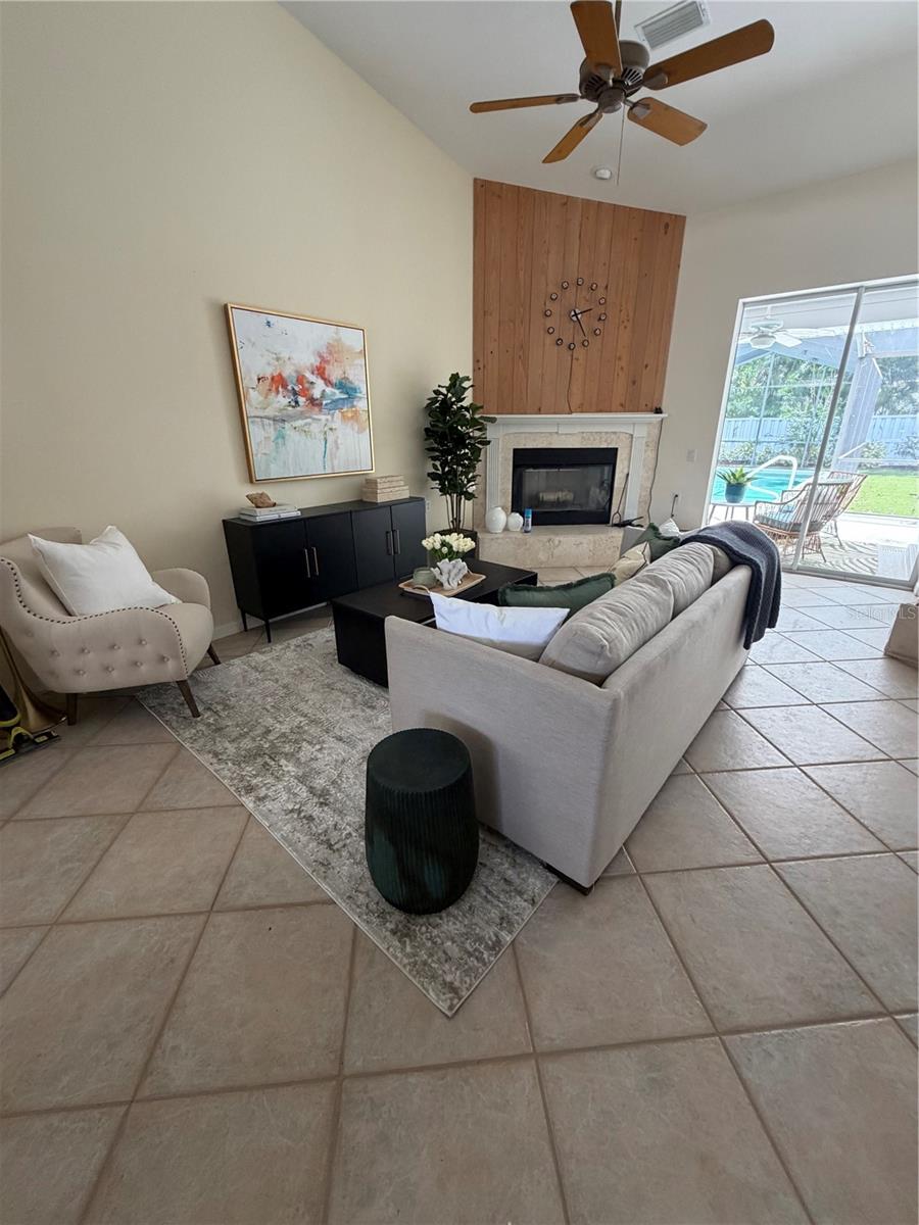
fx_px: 496
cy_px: 612
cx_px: 460
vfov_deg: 102.1
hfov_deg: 85.7
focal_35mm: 14
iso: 320
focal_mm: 2.22
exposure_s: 1/117
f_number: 2.2
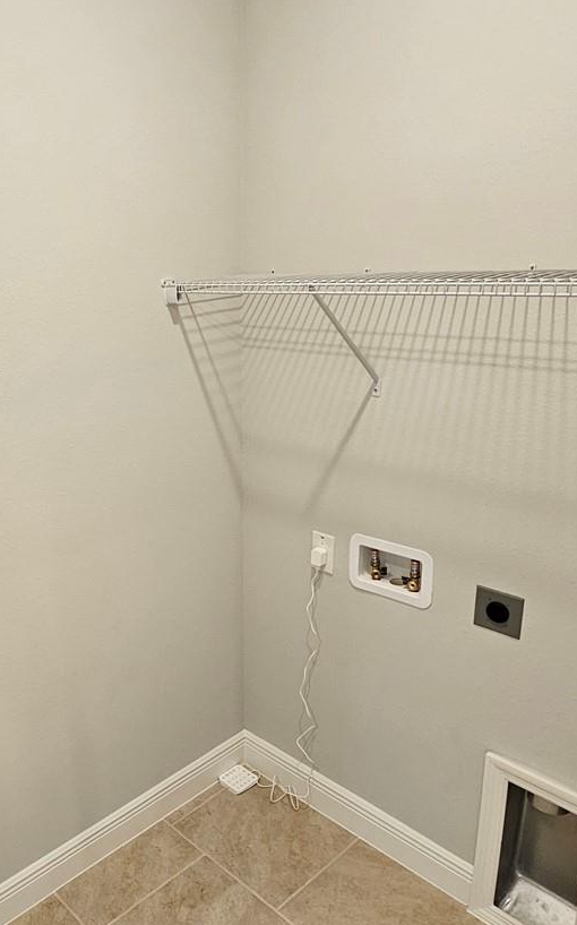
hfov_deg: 43.7
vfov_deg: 68.3
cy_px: 495
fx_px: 680
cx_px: 112
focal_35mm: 27
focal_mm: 2.2
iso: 160
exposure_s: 1/60
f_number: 2.2
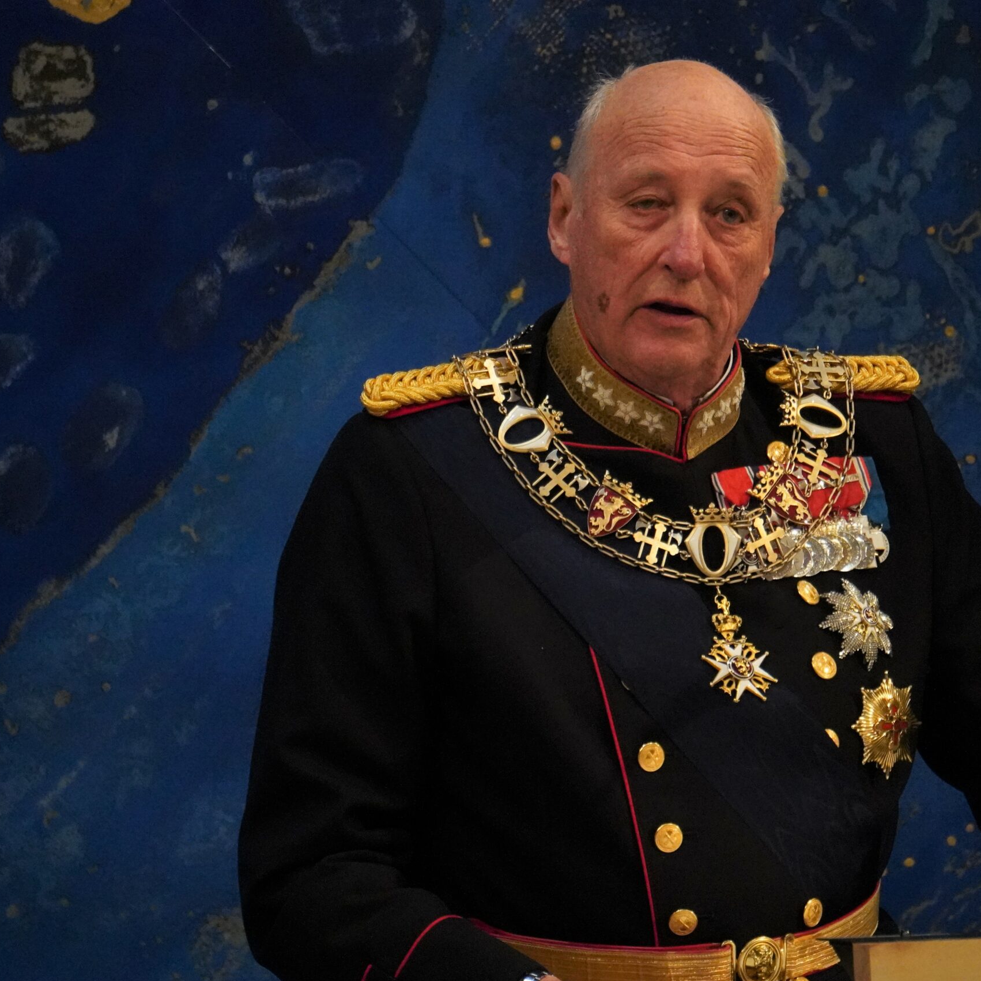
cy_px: 491
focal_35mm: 372
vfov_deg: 4.7
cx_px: 600
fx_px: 11927
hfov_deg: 4.7
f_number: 6.3
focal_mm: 194
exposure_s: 1/250
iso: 6400
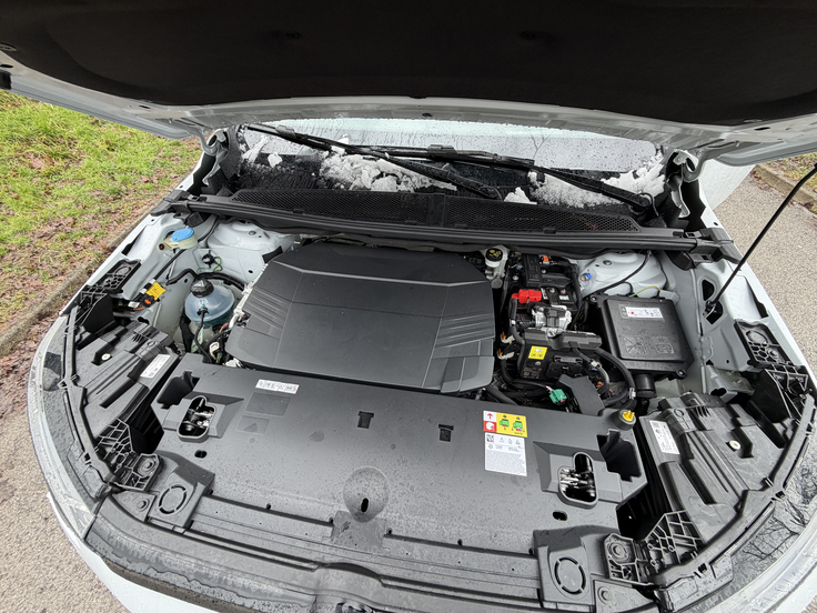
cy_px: 306
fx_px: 330
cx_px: 408
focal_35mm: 14
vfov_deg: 85.7
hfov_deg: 102.1
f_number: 2.2
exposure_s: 1/121
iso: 100
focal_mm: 2.22
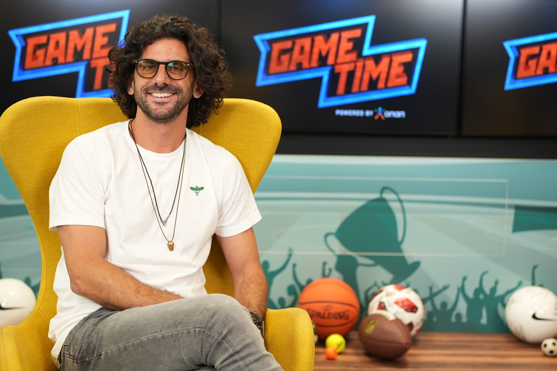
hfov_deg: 38.2
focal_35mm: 52
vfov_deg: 26.0
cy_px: 186
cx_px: 278
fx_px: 804
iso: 400
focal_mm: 35
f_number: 1.4
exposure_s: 1/400
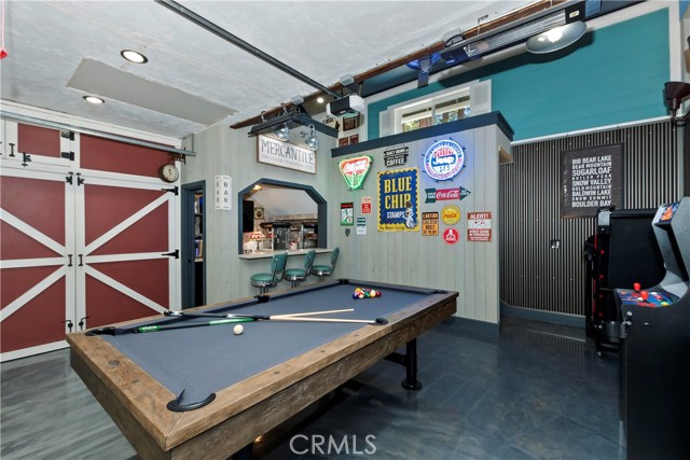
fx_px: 288
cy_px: 230
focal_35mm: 15
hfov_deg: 100.4
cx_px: 345
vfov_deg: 77.4
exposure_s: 1/30
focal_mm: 10
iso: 400
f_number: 8
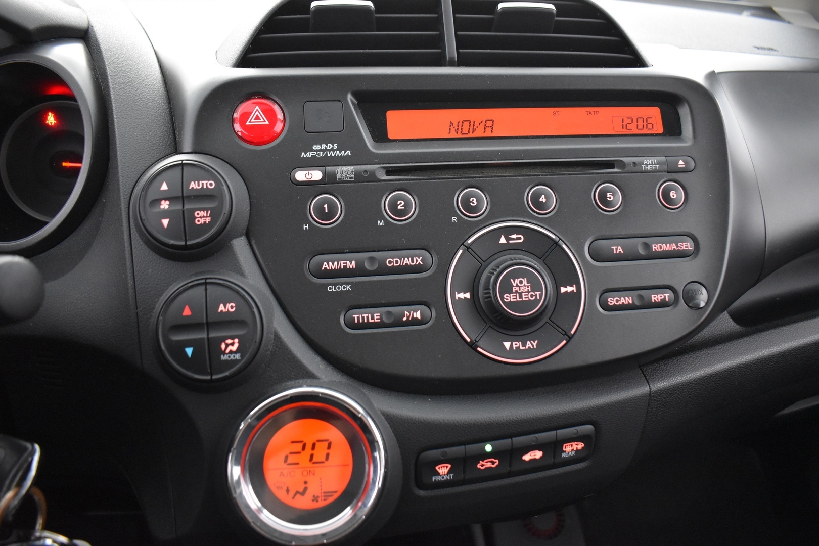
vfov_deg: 47.9
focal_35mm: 27
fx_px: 614
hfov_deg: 67.4
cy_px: 273
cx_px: 410
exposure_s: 1/20
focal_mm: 18
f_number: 3.5
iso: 3200
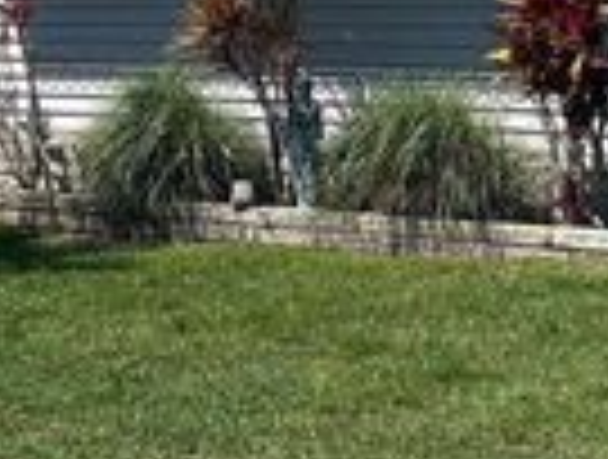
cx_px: 396
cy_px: -169
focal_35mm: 96
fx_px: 1691
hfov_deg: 20.3
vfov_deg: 14.7
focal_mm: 5.7
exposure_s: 1/4444
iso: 50
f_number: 1.5
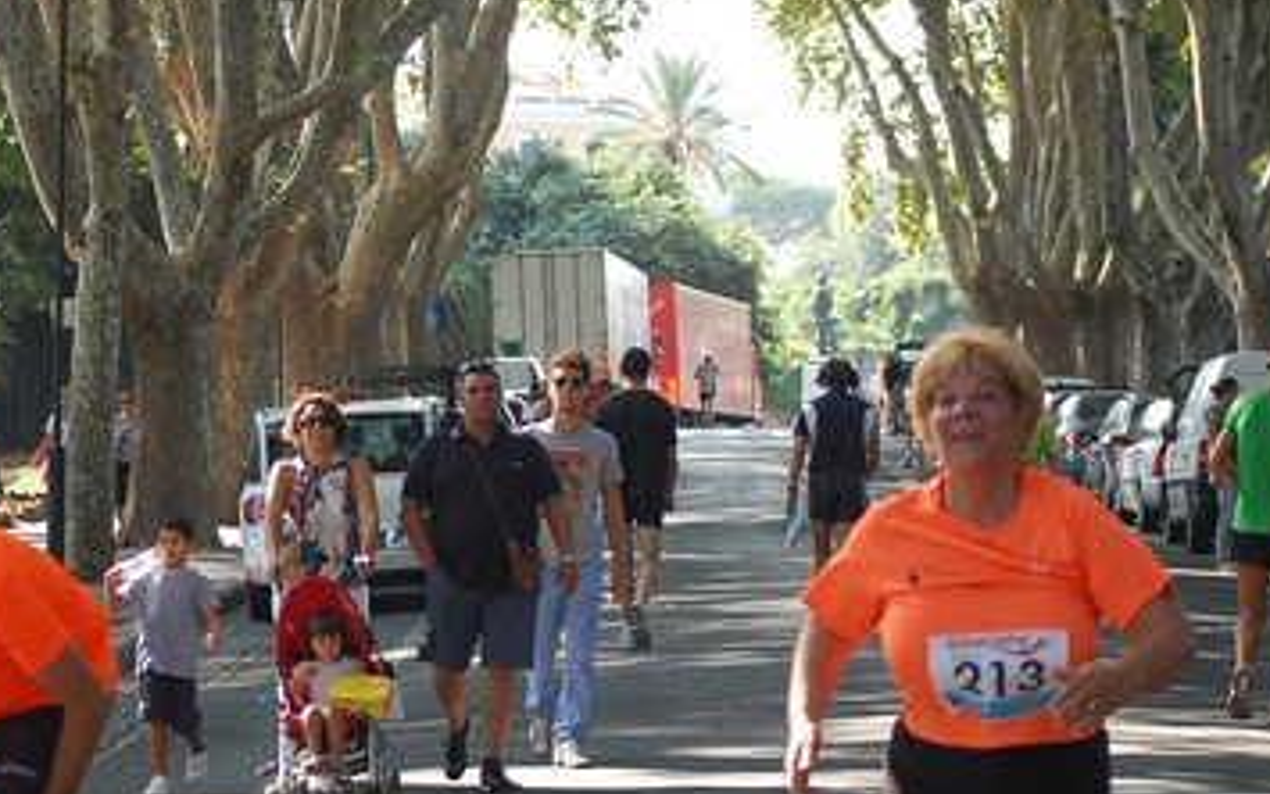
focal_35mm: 142
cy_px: 458
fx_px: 4911
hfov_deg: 14.7
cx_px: 680
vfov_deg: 9.2
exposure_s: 1/500
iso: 640
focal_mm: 55
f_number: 4
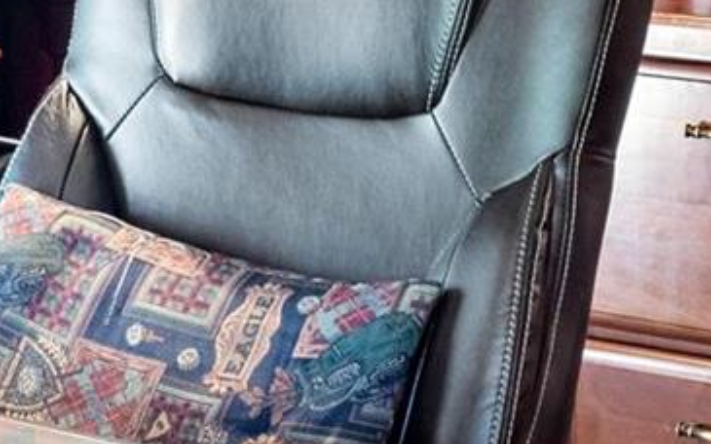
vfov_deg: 7.8
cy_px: -411
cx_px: 376
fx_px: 3119
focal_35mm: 161
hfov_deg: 13.0
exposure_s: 4
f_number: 8
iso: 400
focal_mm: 18
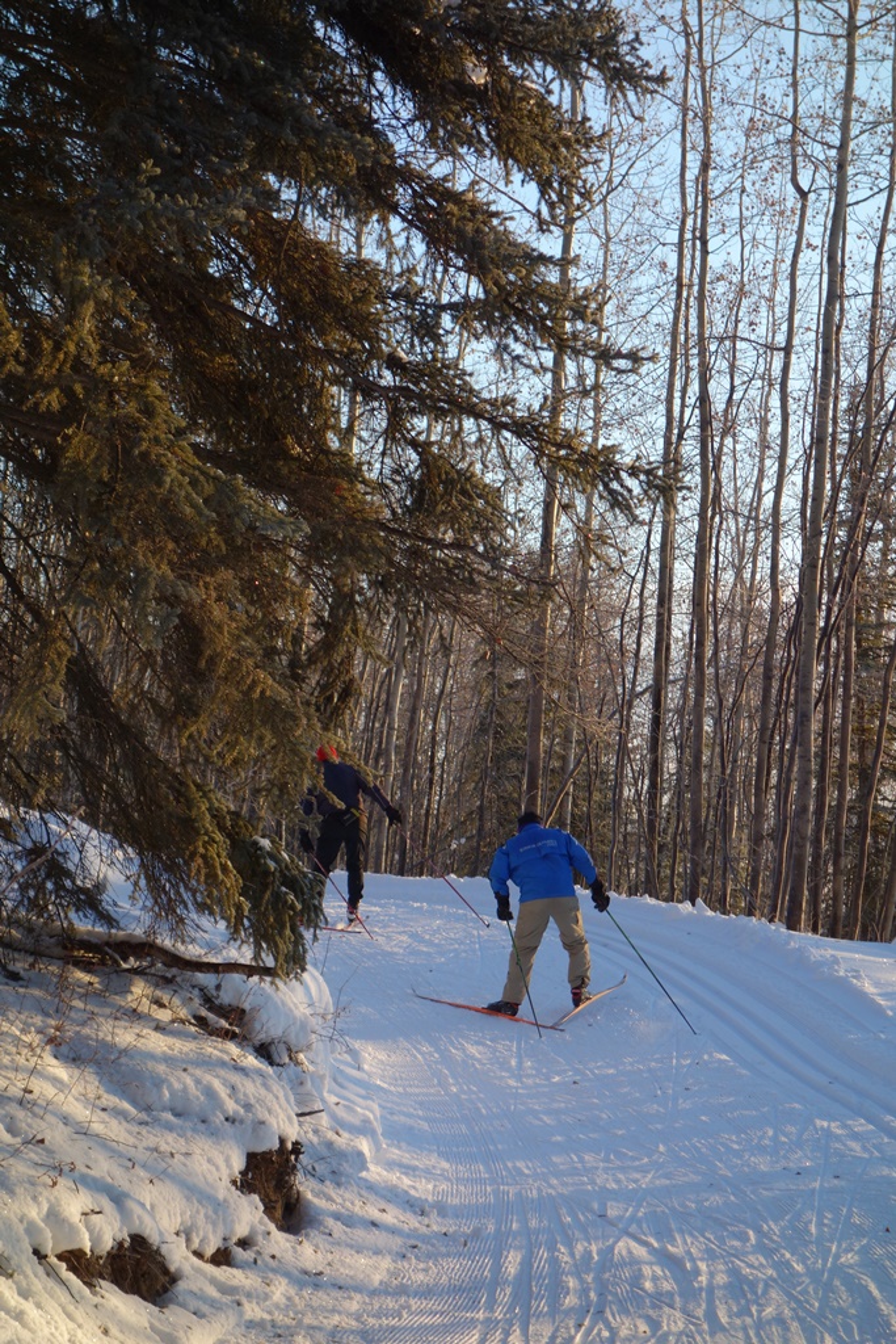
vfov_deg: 20.4
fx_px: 3732
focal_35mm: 100
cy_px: 672
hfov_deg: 13.7
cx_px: 448
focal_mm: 37.1
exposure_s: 1/250
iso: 250
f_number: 5.6
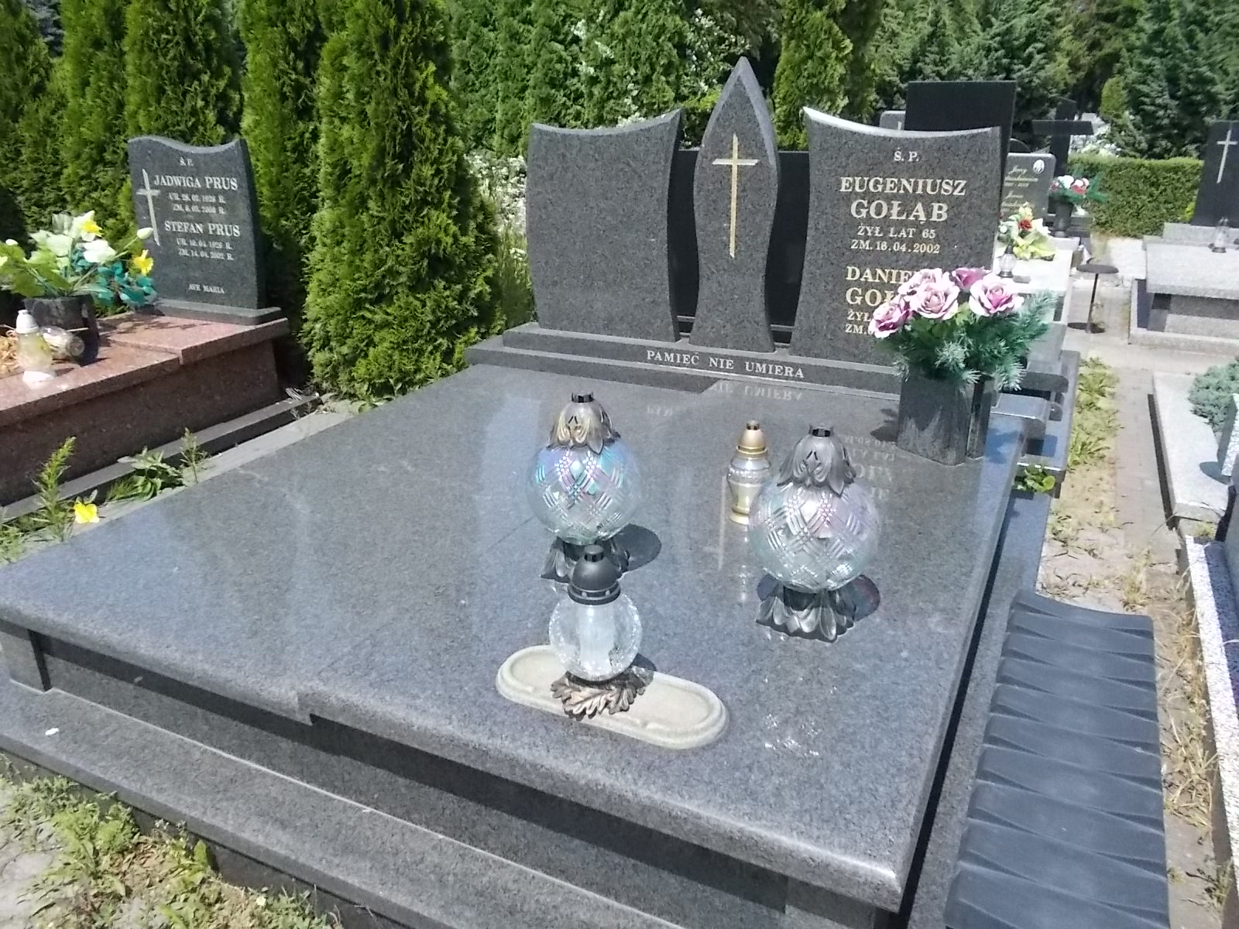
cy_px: 464
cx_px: 620
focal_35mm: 26
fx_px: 931
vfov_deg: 53.1
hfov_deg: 67.3
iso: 400
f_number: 8
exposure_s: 1/500
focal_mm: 4.6
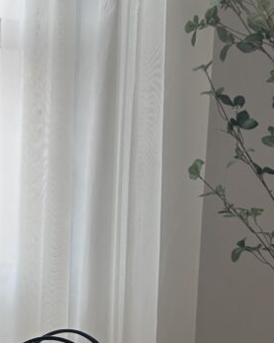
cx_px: 46
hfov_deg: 14.3
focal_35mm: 107
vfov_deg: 17.3
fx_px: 1085
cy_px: 384
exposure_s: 1/60
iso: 200
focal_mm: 6.86
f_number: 1.78
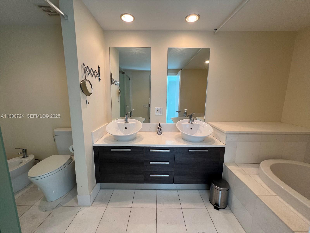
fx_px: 116
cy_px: 116
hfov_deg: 106.2
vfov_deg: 89.9
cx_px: 155
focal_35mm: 13
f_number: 1.8
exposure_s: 1/120
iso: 100
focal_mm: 1.57
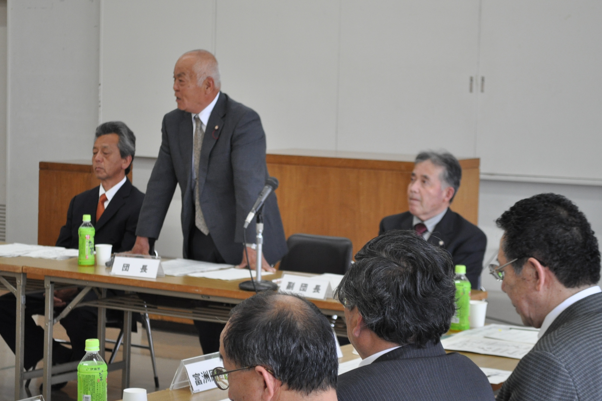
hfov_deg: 20.5
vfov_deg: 13.7
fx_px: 1665
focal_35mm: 100
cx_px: 263
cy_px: 204
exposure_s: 1/100
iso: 800
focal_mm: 55
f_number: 5.6
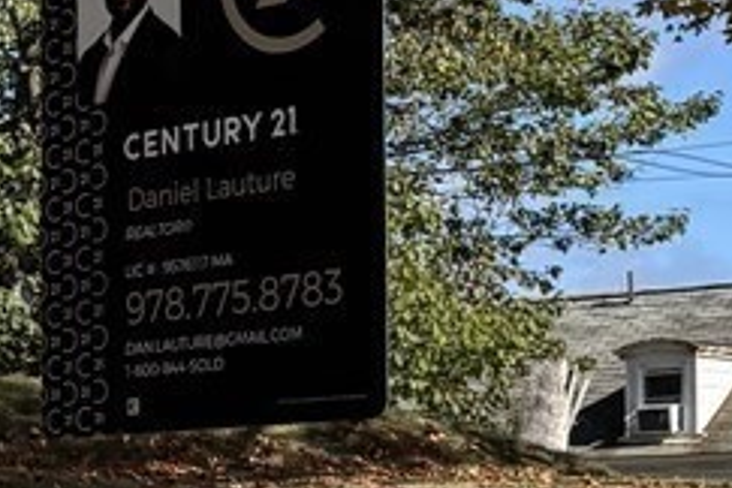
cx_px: -883
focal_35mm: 171
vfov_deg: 8.0
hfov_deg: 10.7
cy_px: 539
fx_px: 3477
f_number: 1.6
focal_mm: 5.96
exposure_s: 1/3650
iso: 50
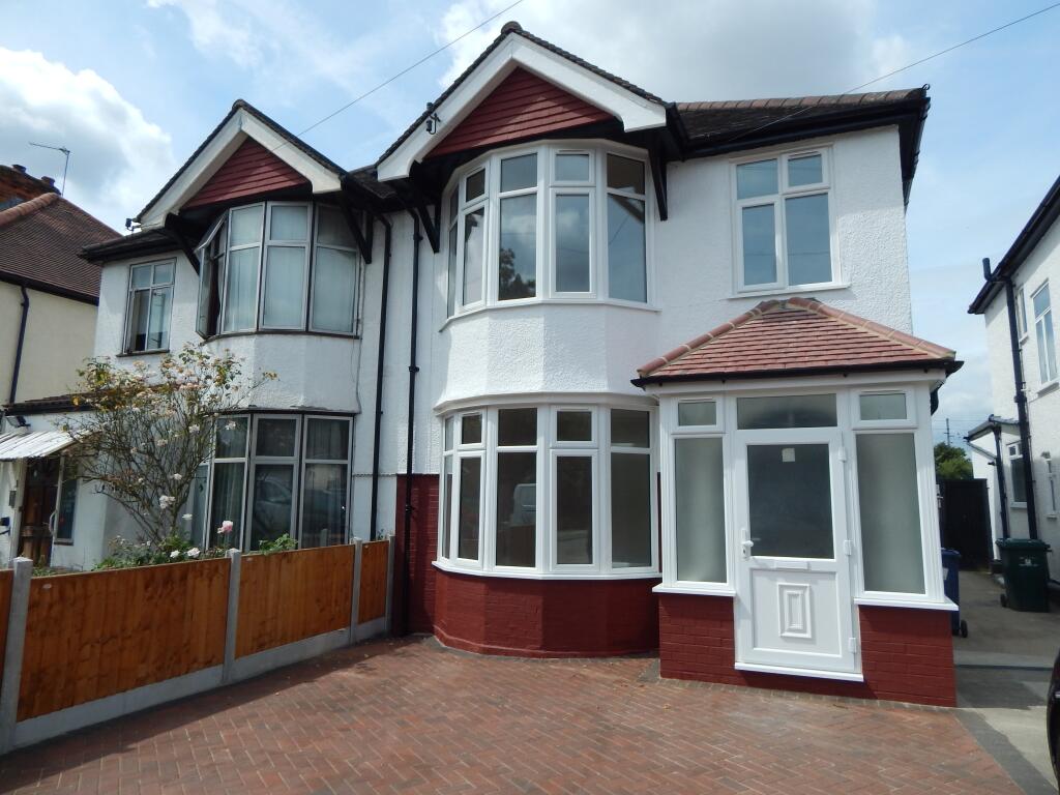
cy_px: 398
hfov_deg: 76.4
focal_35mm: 22
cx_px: 530
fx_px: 674
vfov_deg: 61.1
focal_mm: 4
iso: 125
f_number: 6
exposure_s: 1/640
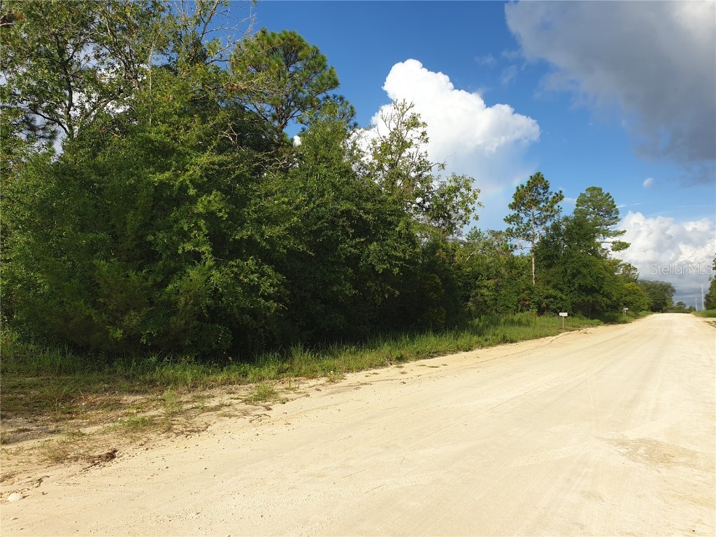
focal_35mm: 26
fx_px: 538
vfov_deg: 53.1
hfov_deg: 67.3
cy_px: 268
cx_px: 358
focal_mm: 4.3
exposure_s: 1/1621
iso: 50
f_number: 2.4
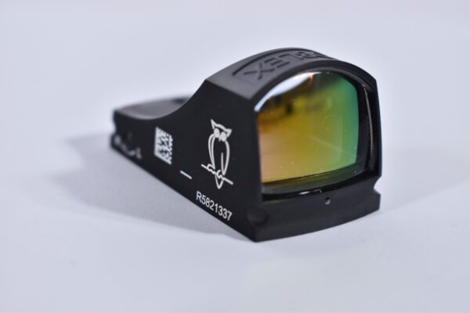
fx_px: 881
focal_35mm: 68
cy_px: 156
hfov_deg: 29.9
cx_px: 235
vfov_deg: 20.2
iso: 640
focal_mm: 45
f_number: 5
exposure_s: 1/40
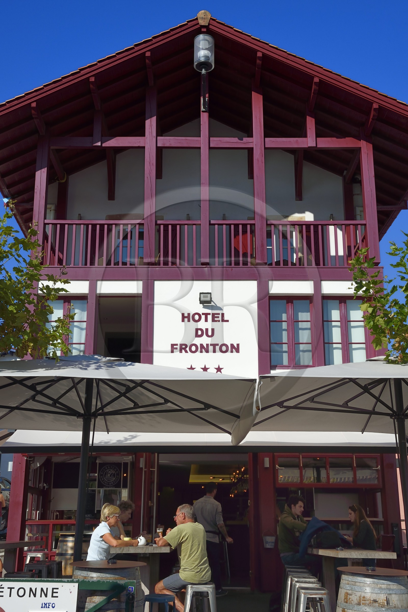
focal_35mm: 44
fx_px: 748
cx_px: 204
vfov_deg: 44.5
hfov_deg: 30.5
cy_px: 306
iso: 200
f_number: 18
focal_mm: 44
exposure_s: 1/250
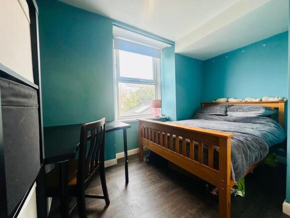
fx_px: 117
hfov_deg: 102.1
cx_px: 145
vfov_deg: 85.7
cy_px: 109
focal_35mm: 14
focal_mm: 2.22
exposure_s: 1/100
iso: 50
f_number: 2.2
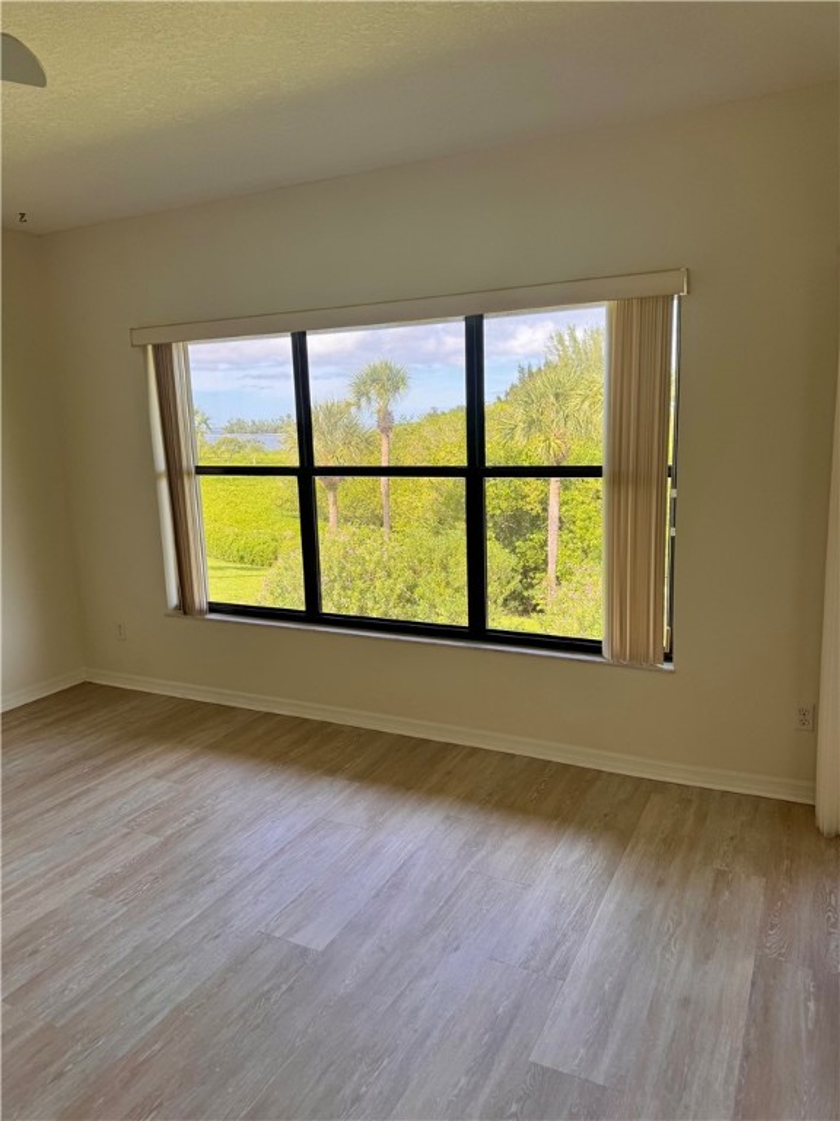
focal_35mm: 24
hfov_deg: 56.8
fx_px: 777
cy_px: 560
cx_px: 420
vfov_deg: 71.6
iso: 80
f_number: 1.78
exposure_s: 1/464
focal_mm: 6.76
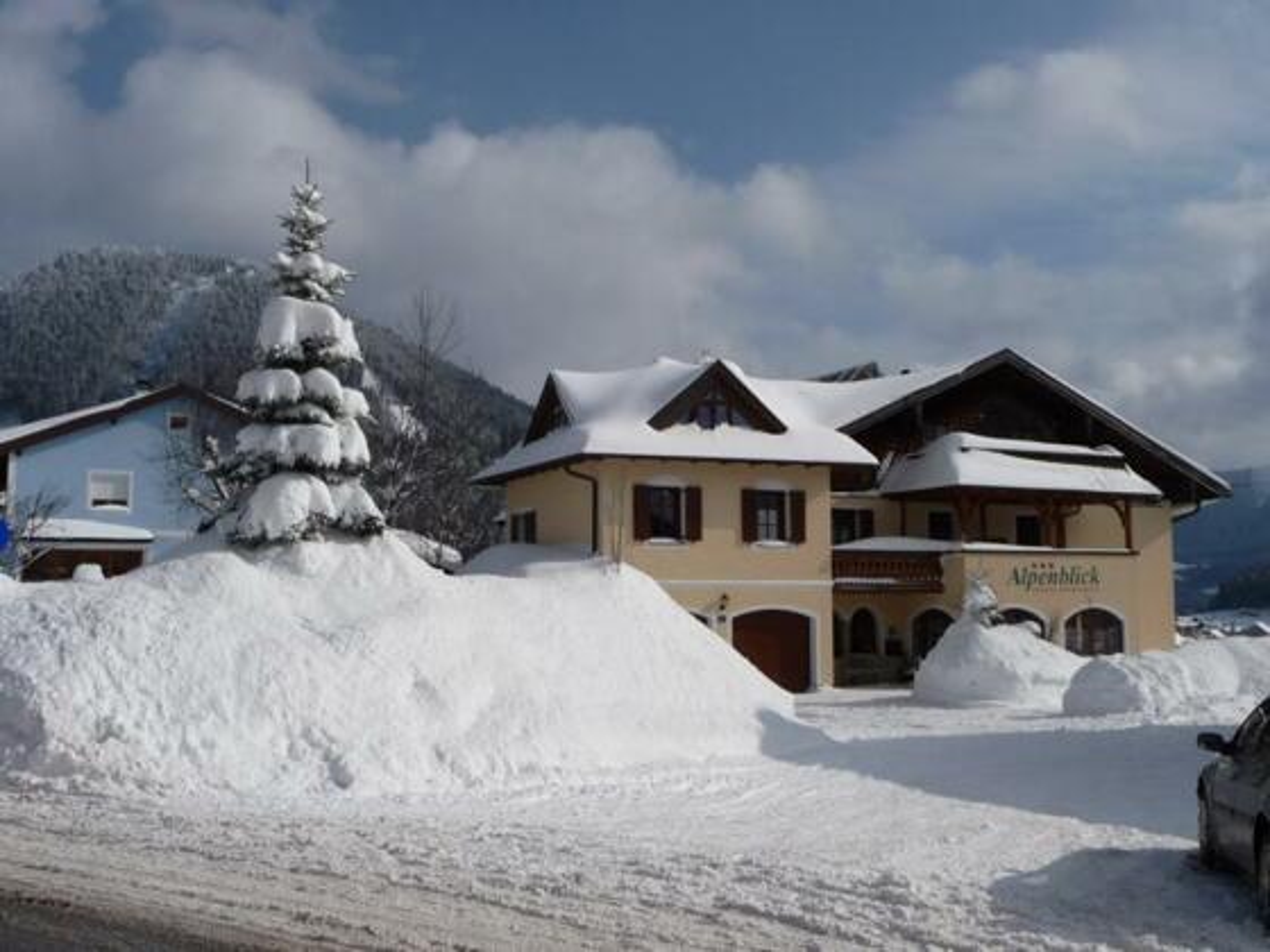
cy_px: 476
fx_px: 1431
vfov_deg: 36.8
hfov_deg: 47.9
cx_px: 635
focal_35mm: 39
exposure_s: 1/800
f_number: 8
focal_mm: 5
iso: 100
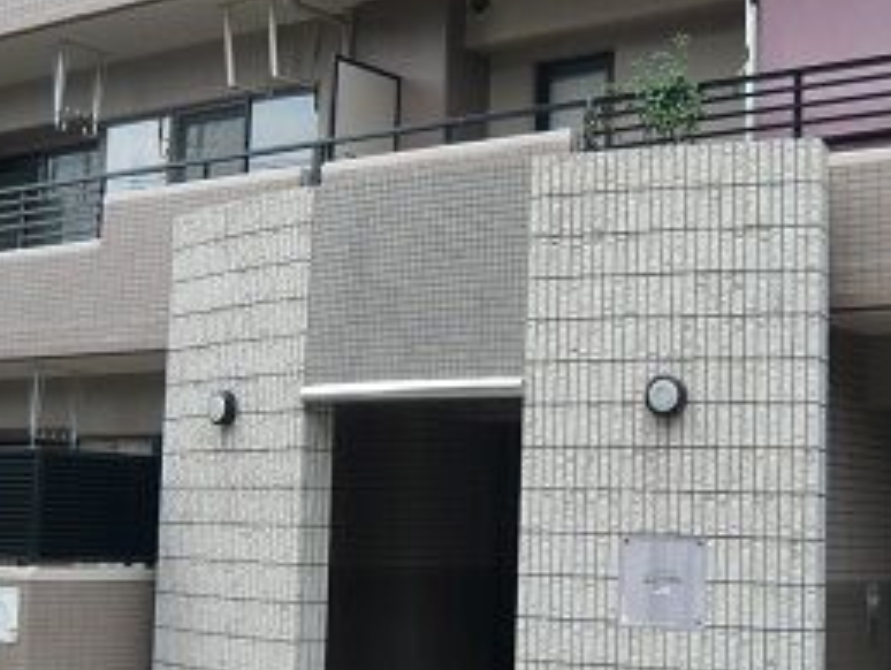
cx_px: 618
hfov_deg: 29.5
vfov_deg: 22.6
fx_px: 1675
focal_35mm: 65
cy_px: 304
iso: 100
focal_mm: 4.6
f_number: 2.8
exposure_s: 1/320
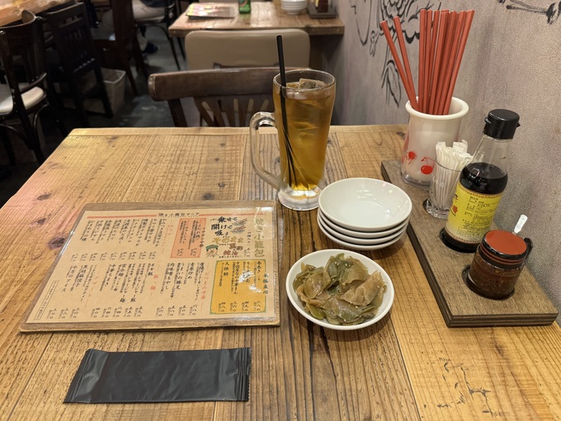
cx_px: 280
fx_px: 389
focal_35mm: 24
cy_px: 210
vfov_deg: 56.8
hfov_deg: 71.6
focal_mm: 6.76
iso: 400
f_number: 1.78
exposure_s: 1/50
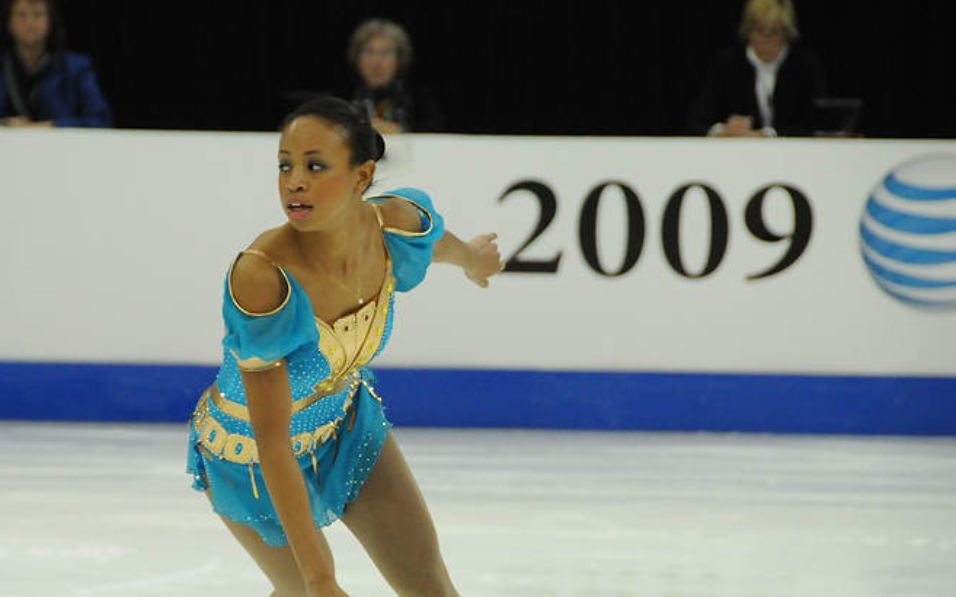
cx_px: 393
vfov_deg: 4.7
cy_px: 362
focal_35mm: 279
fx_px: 7266
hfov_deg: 7.5
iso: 3200
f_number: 5.6
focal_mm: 150
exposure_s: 1/800
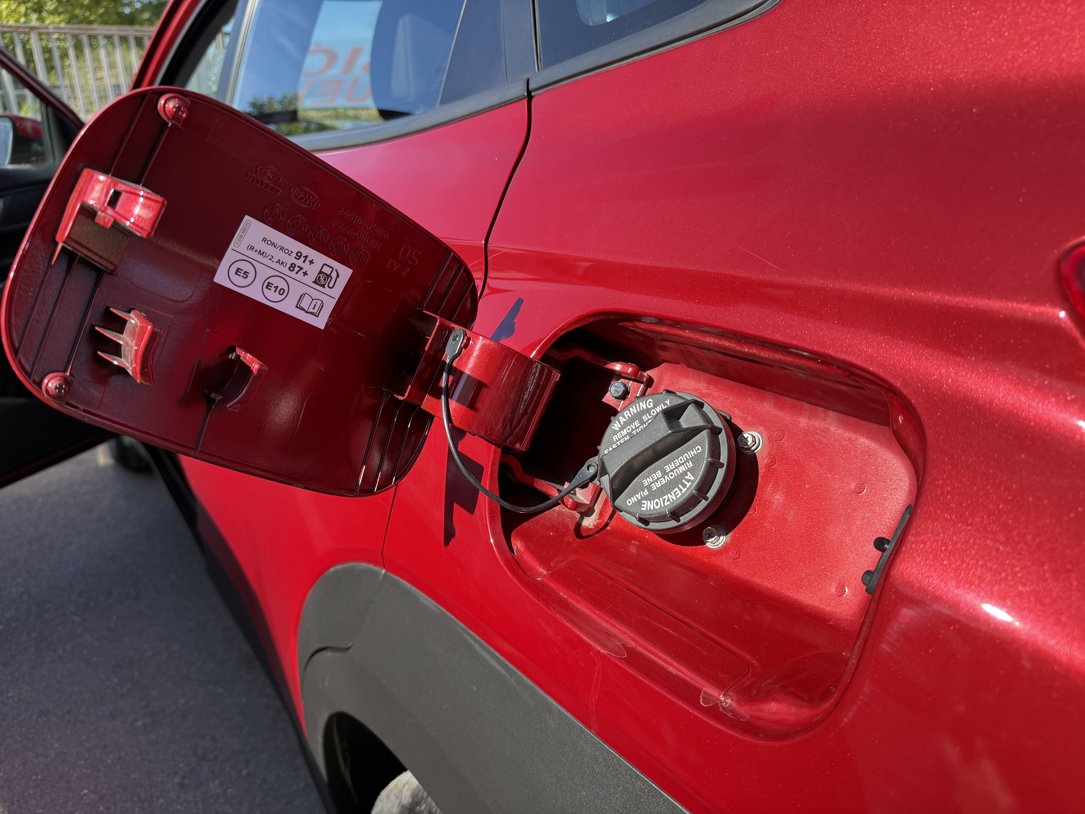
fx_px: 752
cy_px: 407
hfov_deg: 71.6
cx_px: 542
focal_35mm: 24
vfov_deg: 56.8
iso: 100
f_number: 1.78
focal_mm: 6.76
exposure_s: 1/888
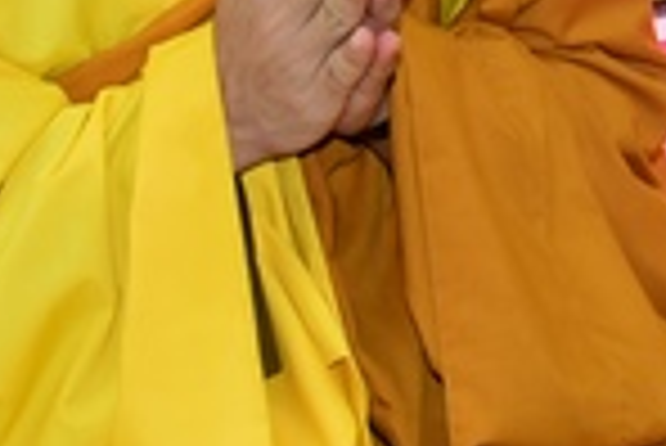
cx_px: 644
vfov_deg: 9.7
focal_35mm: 136
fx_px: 2518
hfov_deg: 14.8
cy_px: -288
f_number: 5
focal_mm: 31
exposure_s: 1/50
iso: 1000
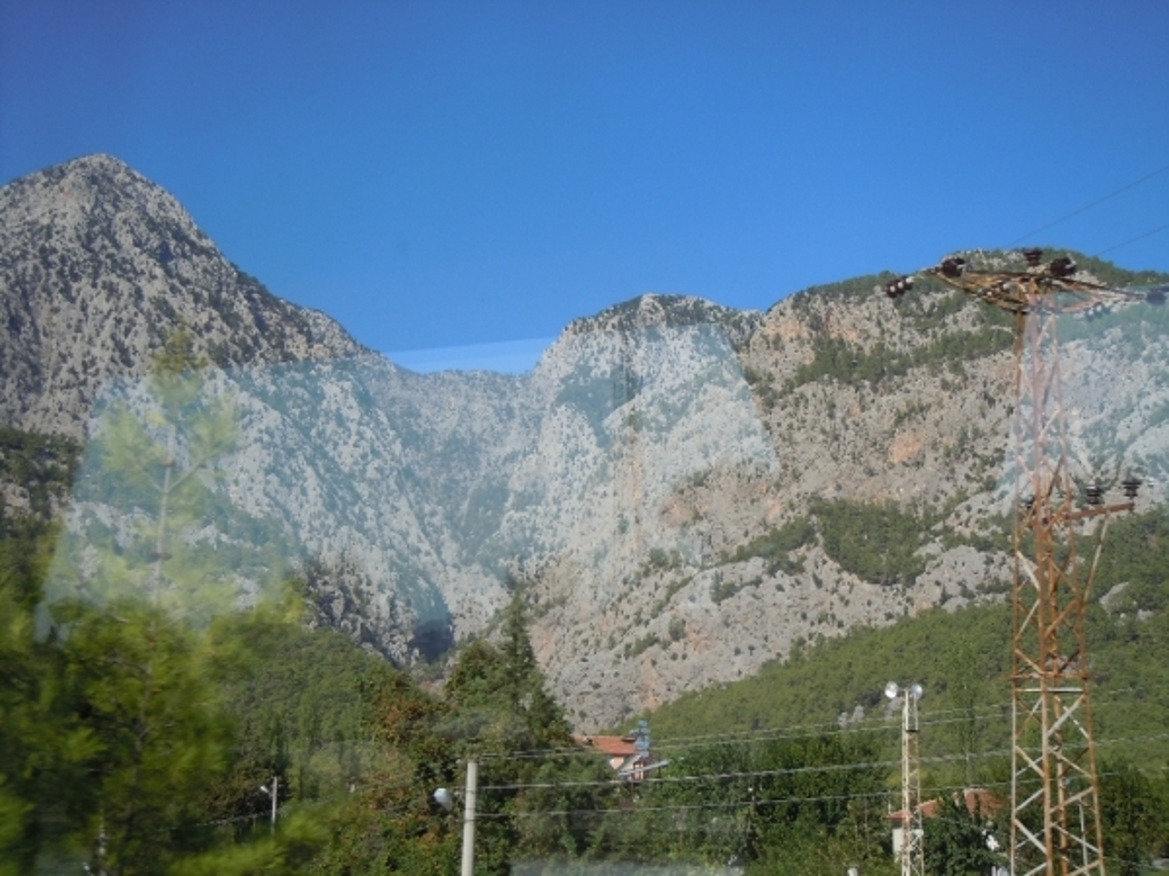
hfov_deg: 36.8
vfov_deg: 28.0
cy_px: 438
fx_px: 1756
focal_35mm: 52
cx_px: 584
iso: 100
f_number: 3.9
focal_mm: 9.3
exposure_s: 1/500
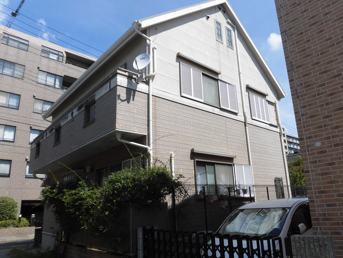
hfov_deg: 67.2
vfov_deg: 53.1
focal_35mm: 26
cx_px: 183
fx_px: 258
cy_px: 129
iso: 100
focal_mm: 4.3
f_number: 7.8
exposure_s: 1/200
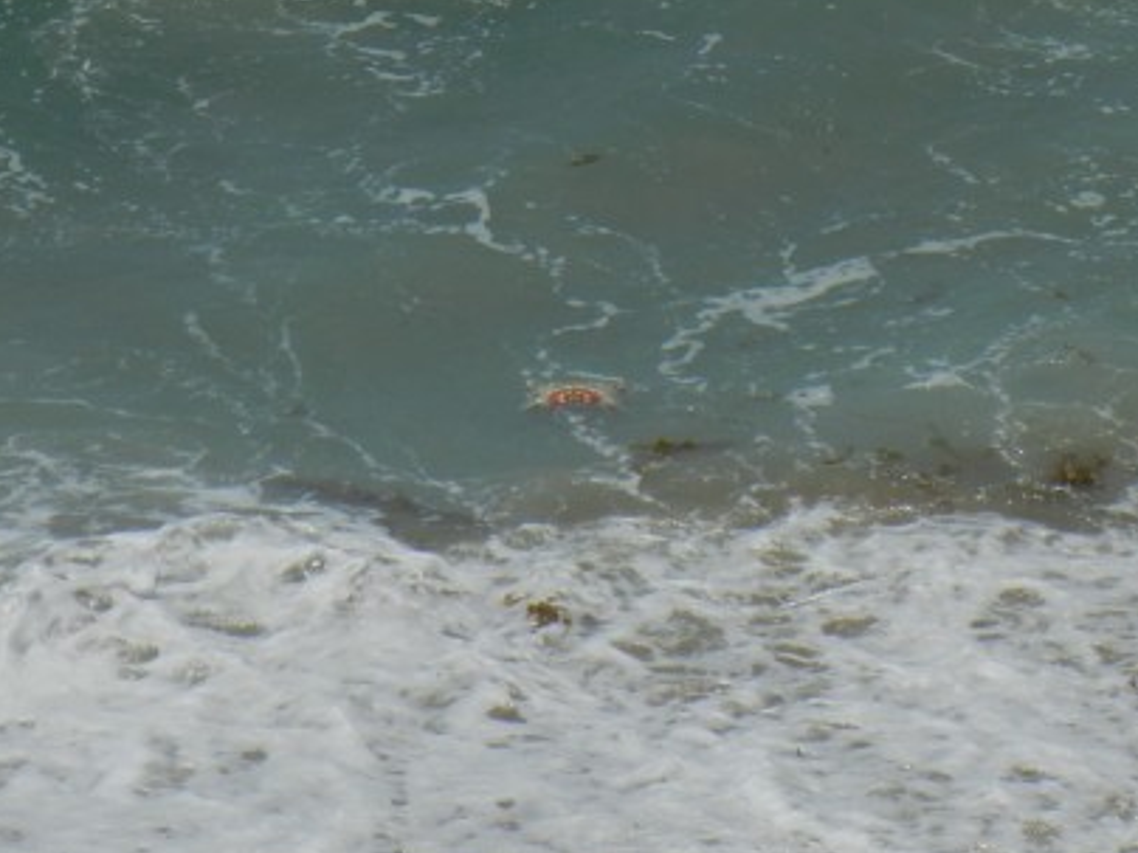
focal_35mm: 507
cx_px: 932
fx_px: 16668
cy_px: -59
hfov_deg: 3.9
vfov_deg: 2.9
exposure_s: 1/902
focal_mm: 36
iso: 160
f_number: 9.4
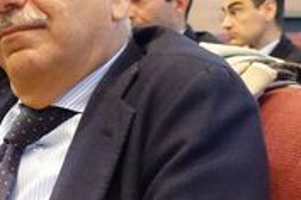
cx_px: -61
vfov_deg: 11.8
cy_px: 133
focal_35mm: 116
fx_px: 970
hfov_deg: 16.9
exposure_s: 1/60
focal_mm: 11.56
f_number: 2.5
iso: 6400
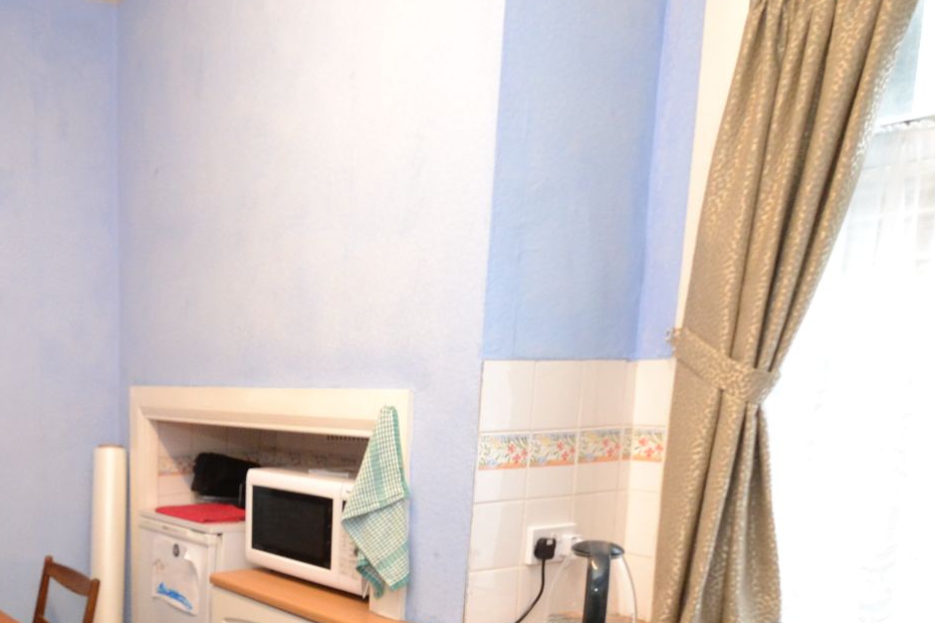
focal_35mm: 33
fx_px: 857
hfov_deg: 51.7
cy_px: 528
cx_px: 125
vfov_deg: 38.0
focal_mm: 10
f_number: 3.5
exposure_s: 1/60
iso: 2000
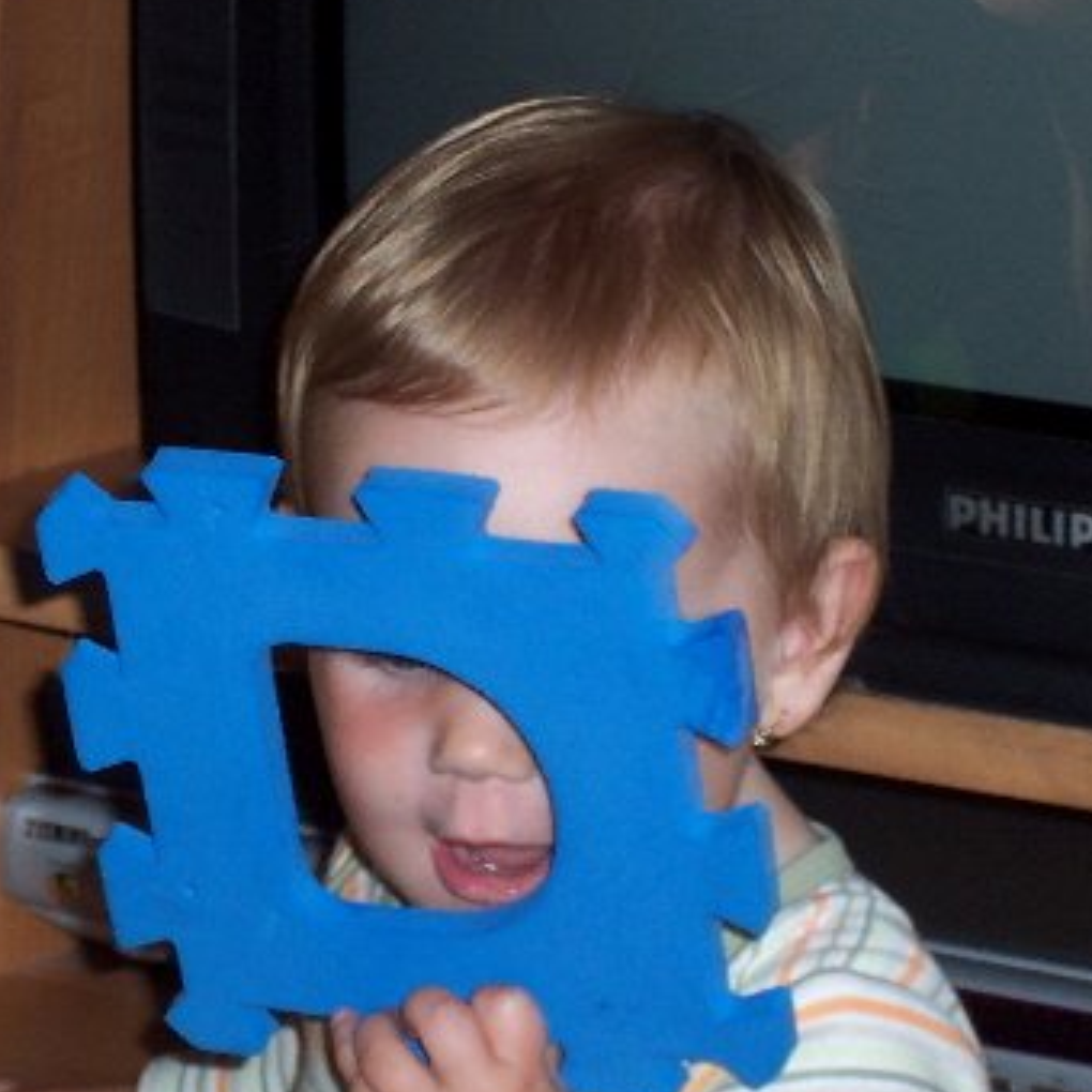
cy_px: 674
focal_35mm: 173
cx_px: 588
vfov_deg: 10.1
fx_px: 6174
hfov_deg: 10.1
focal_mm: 16.8
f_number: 4.8
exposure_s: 1/90
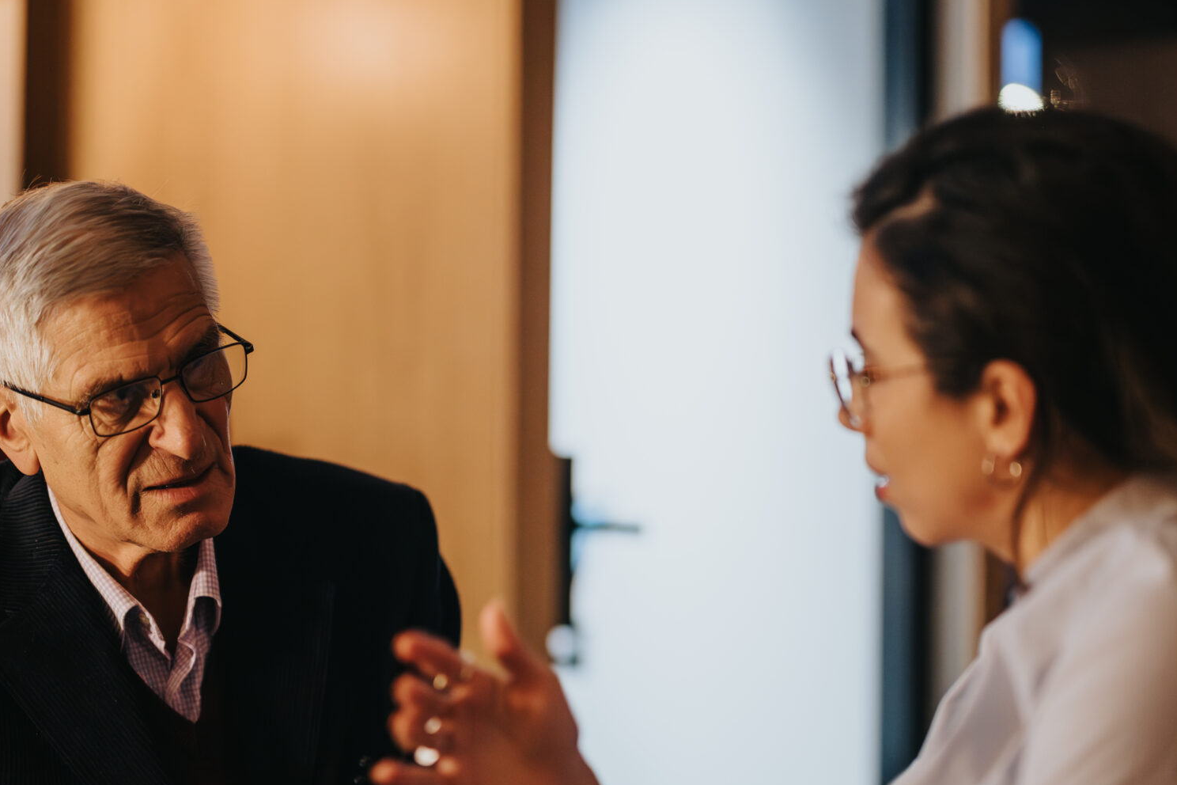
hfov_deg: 23.6
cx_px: 605
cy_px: 540
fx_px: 2812
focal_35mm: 86
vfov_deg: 15.8
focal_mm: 50
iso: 1600
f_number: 1.2
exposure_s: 1/200
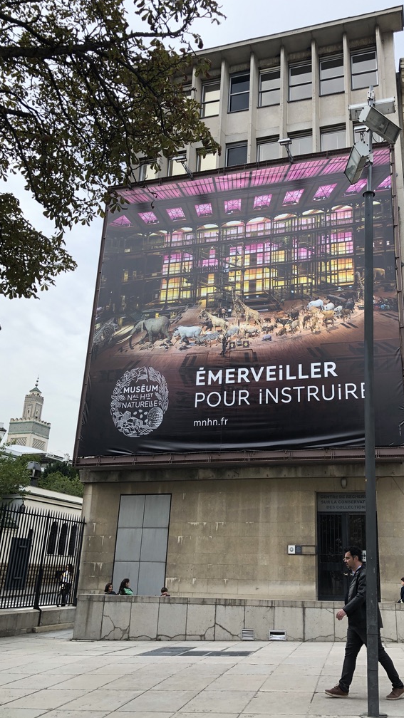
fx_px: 590
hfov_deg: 37.5
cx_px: 261
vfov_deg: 62.6
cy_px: 358
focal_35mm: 31
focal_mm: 3.99
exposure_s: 1/277
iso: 20
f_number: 1.8
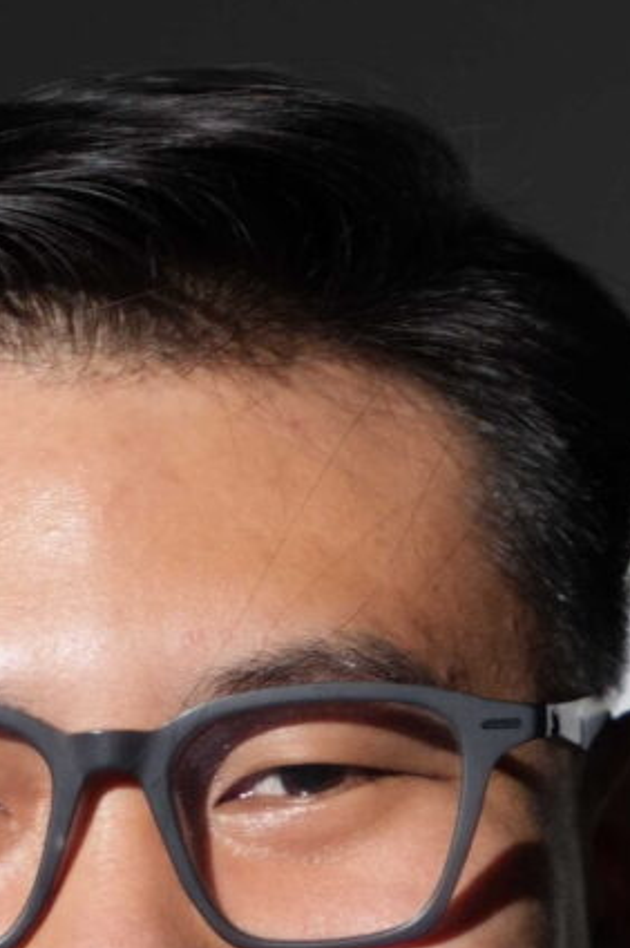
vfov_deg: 4.9
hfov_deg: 3.4
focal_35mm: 405
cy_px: 2473
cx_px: 388
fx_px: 10648
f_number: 5.6
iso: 400
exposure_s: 1/100
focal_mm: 67
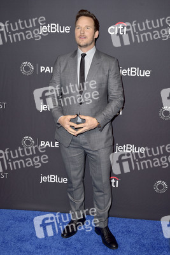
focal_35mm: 38
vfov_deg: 50.7
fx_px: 269
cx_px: 85
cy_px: 128
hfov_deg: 35.1
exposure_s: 1/250
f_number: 5.6
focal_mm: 38
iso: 250
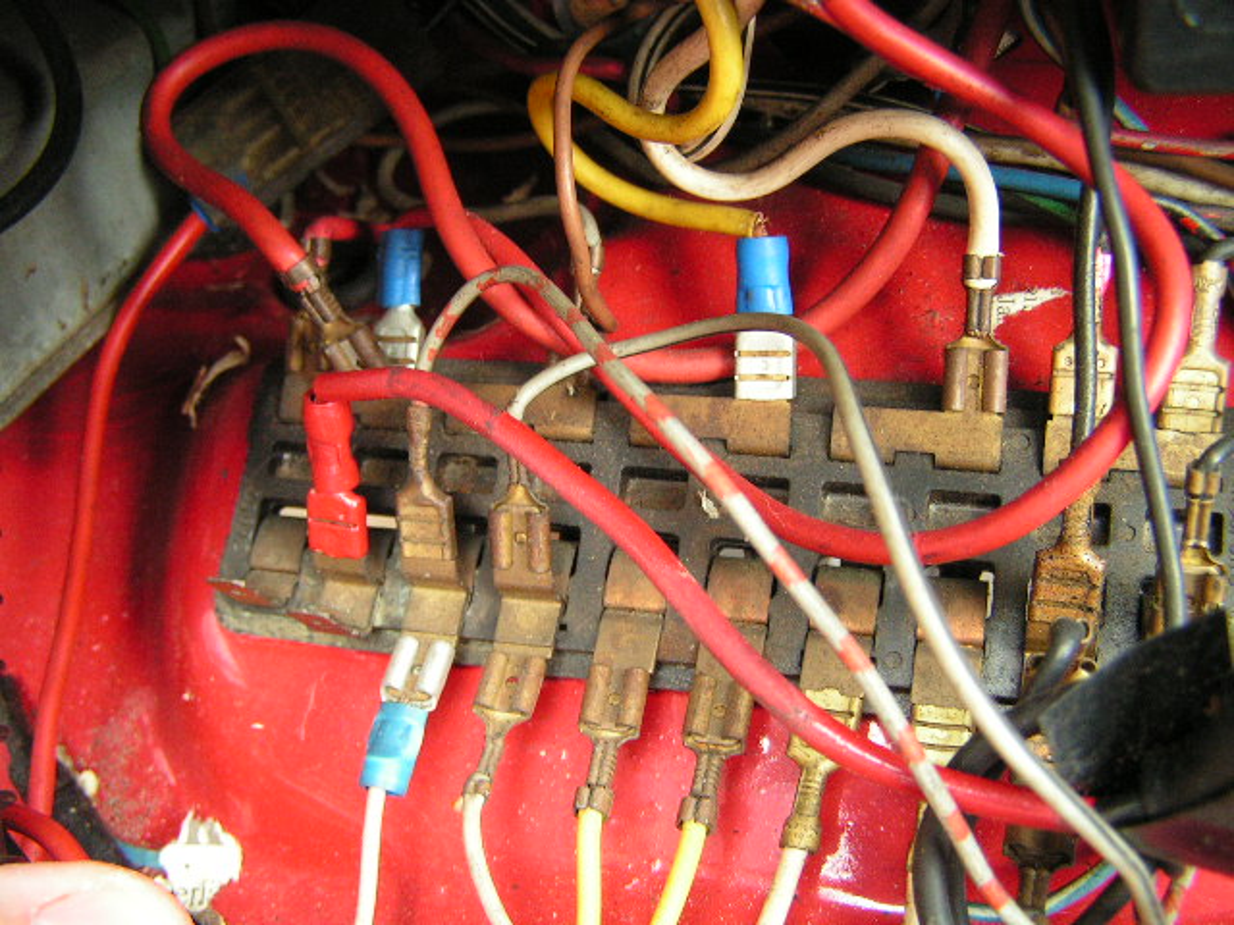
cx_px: 617
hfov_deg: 49.0
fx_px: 1355
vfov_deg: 37.7
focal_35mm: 38
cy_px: 462
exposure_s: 1/50
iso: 160
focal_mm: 6.3
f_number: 2.8
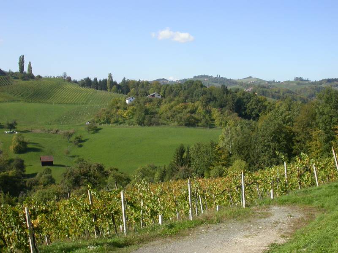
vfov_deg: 34.3
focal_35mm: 42
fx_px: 410
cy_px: 126
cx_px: 169
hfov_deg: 44.8
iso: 100
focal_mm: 8.7
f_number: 6.9
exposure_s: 1/216
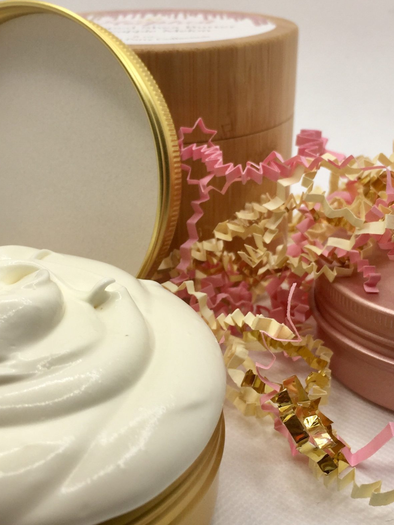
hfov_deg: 30.8
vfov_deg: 40.4
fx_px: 713
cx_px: 166
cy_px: 249
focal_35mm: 47
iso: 32
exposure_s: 1/200
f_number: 2.2
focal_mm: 4.15
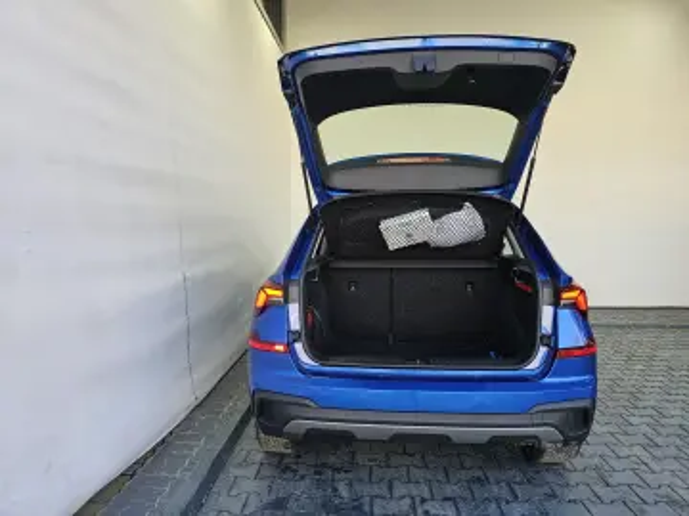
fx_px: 458
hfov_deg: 73.9
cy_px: 258
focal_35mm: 23
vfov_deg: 58.9
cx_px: 344
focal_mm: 6.3
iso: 40
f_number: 1.7
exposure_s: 1/180
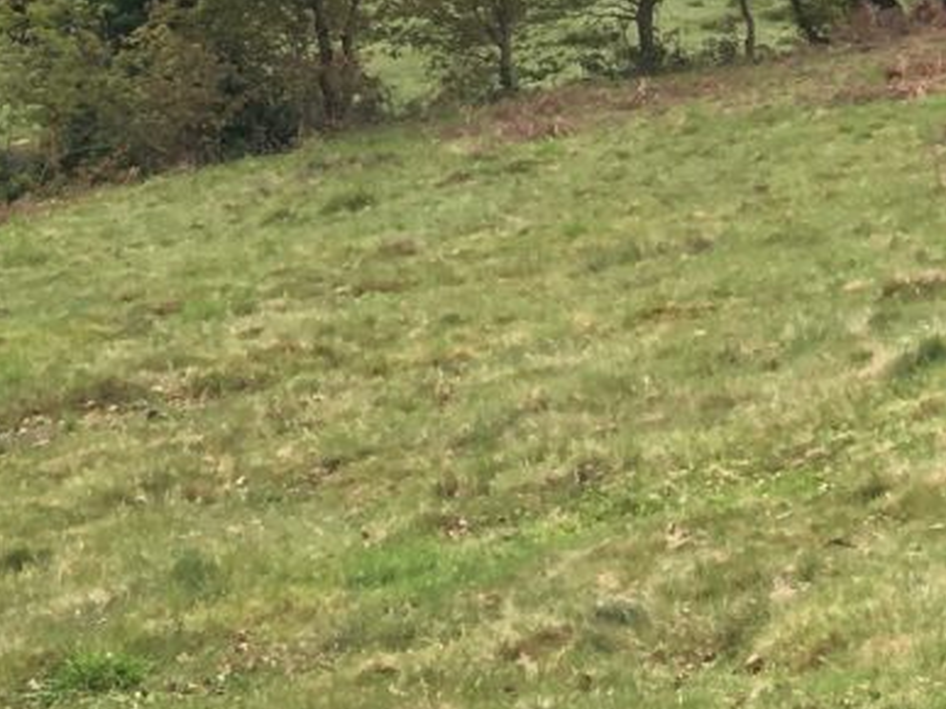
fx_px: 3934
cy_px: -677
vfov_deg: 9.6
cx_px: 2004
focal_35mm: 144
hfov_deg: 11.9
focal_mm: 4.15
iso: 25
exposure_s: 1/450
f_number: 2.2
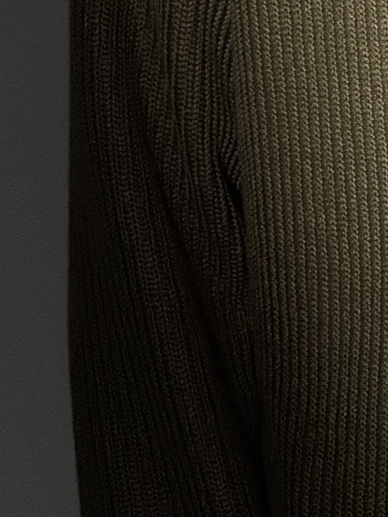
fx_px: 5649
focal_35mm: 378
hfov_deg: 3.9
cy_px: 47
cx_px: 550
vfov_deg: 5.2
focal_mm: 15.66
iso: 250
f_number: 2.8
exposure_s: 1/100
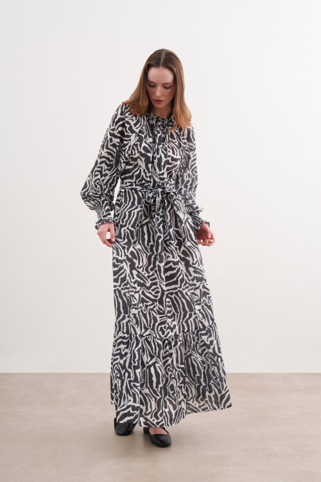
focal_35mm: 50
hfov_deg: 27.0
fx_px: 669
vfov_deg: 39.6
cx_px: 160
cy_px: 241
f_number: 11
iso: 400
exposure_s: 1/160
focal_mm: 50
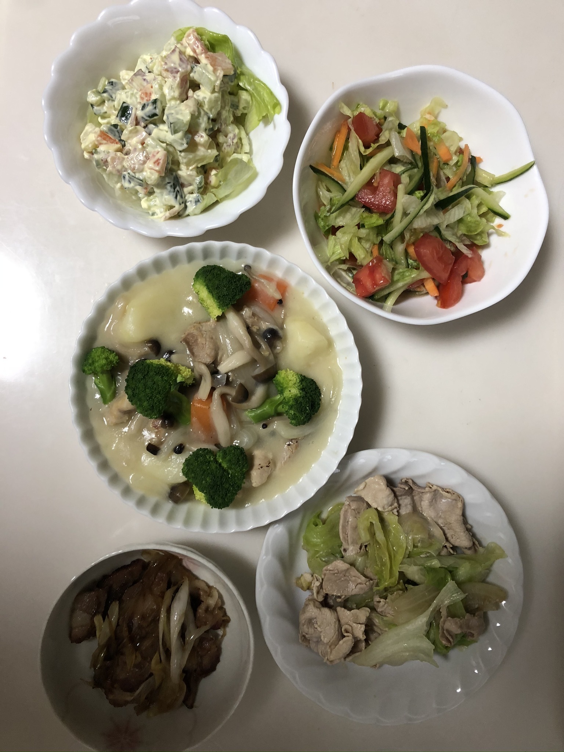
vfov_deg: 63.4
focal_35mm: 28
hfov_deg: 49.7
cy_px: 376
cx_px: 282
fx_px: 608
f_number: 1.8
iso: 50
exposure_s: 1/17
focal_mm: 3.99
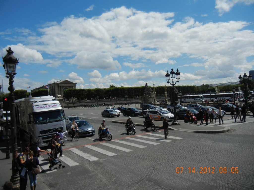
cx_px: 127
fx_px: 220
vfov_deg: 46.8
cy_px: 95
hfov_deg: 60.0
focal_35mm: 30
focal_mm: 5.4
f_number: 7
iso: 160
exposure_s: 1/904
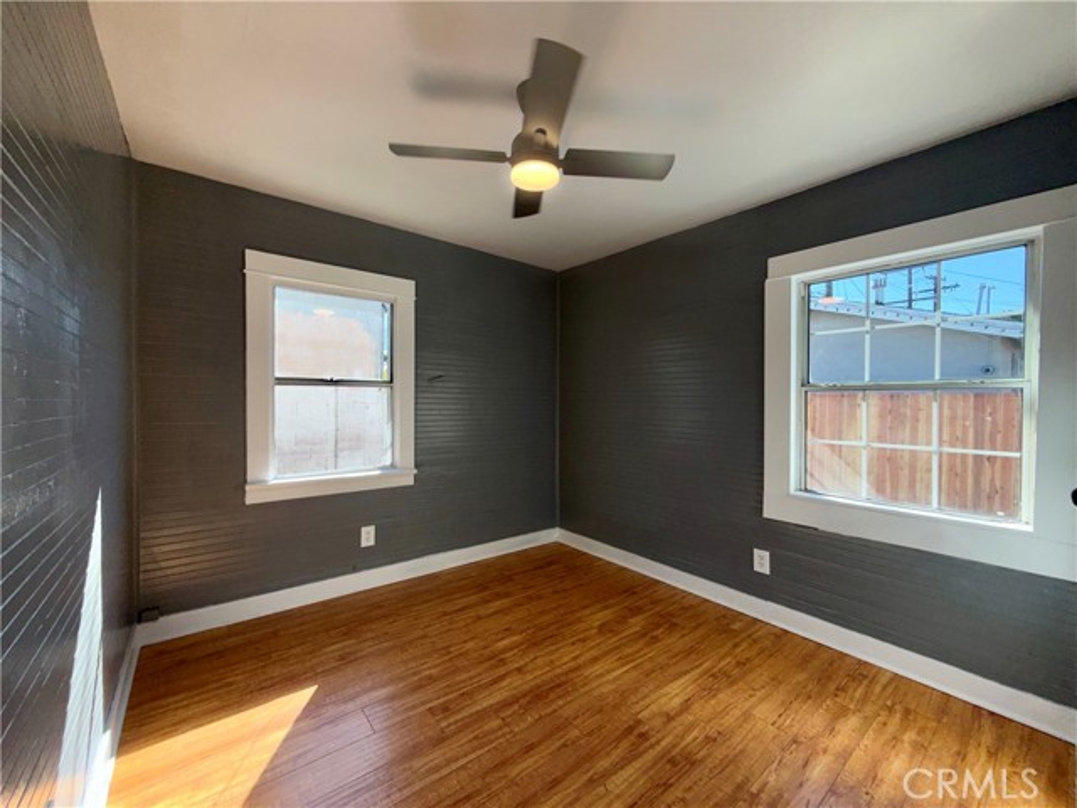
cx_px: 538
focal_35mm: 14
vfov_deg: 85.7
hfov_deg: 102.1
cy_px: 404
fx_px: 436
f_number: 2.2
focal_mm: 2.22
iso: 16
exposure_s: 1/298
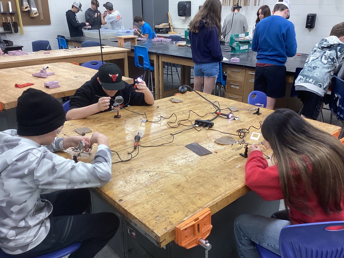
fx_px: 308
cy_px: 129
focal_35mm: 31
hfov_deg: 58.4
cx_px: 172
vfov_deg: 45.4
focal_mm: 3.3
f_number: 2.4
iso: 100
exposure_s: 1/60
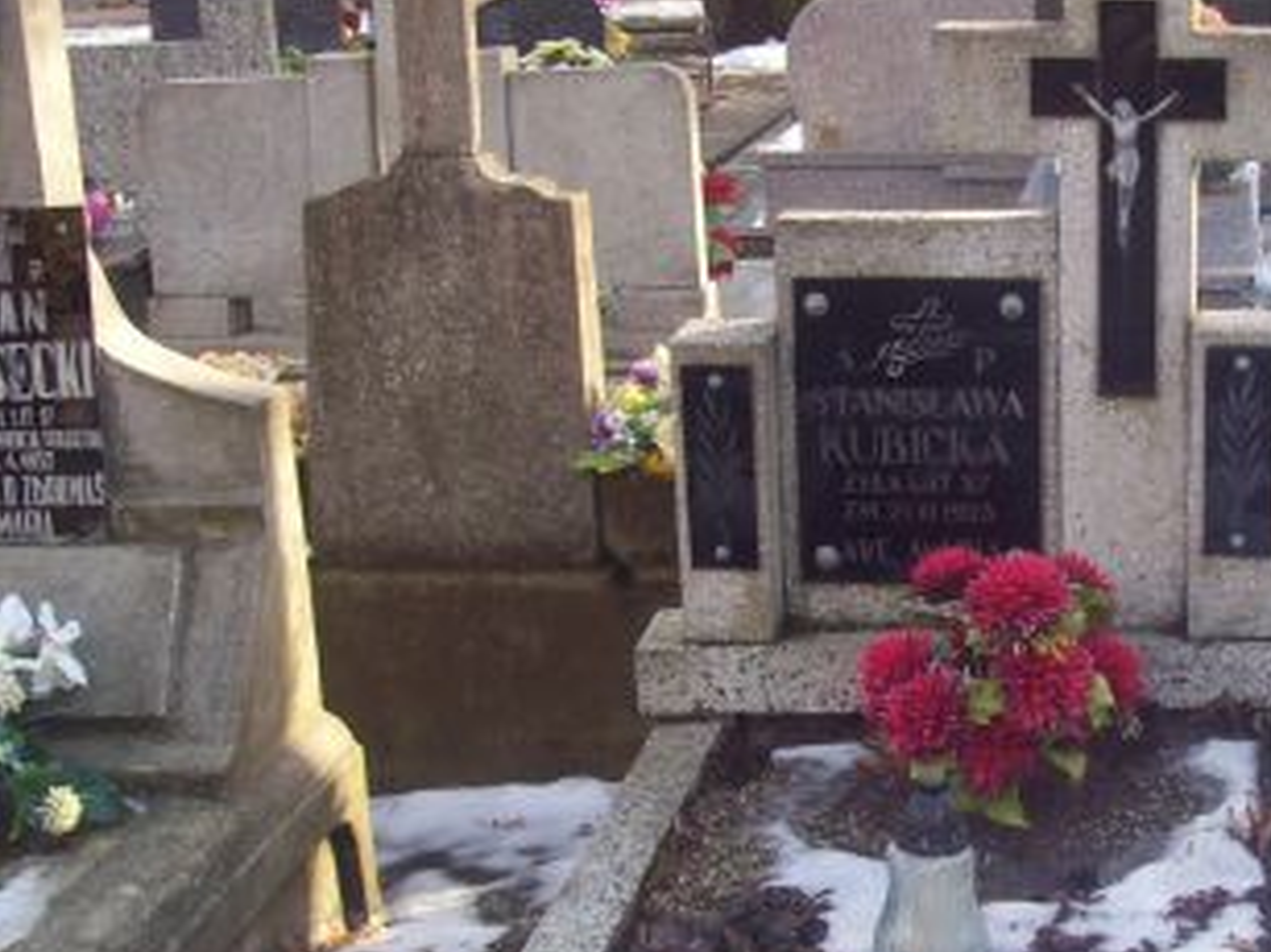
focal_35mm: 75
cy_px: 613
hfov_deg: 25.6
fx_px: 2753
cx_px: 989
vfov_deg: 19.6
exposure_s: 1/127
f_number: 2.7
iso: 80
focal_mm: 6
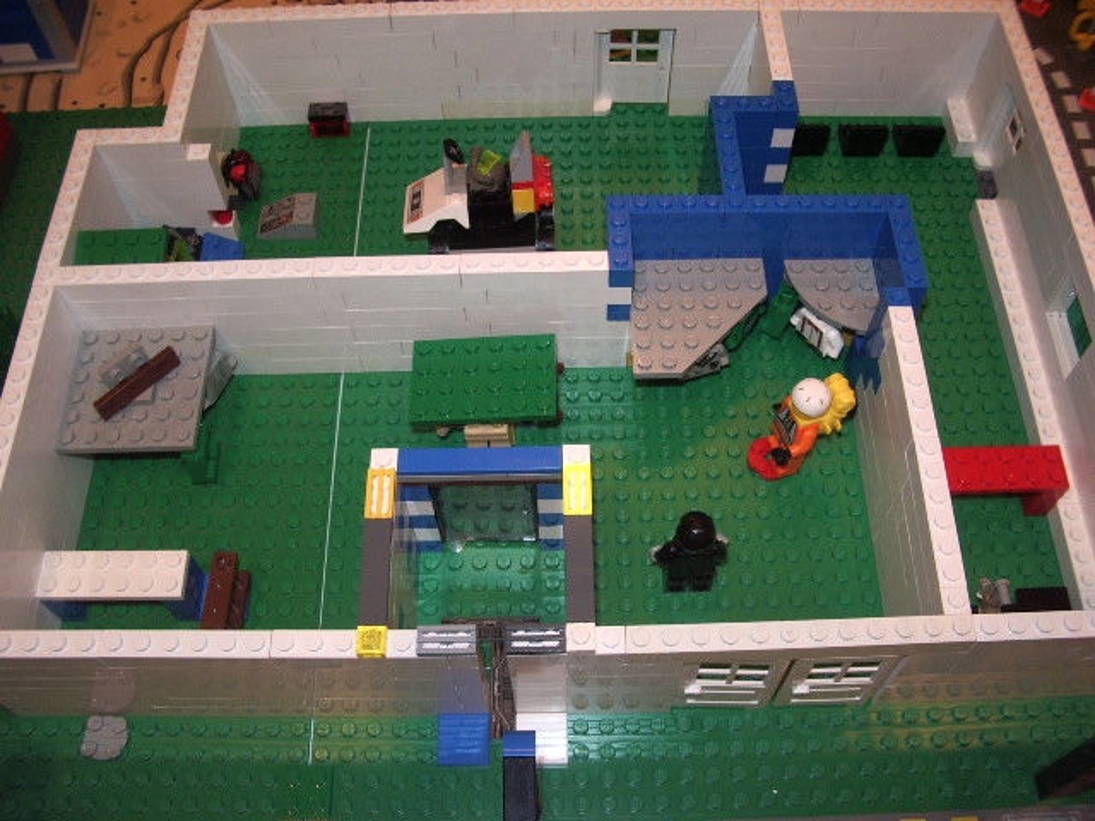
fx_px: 1107
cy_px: 410
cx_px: 548
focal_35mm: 35
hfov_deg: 52.6
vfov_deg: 40.7
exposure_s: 1/40
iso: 200
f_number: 2.6
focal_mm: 5.8
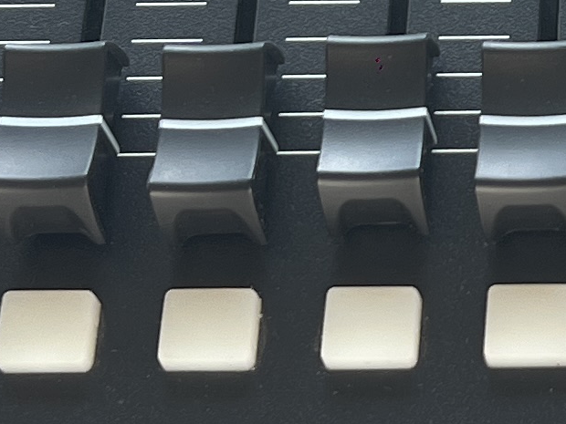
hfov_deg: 11.3
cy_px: -99
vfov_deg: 8.7
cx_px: 805
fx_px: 2763
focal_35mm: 169
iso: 40
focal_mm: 5.7
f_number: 1.5
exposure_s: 1/254
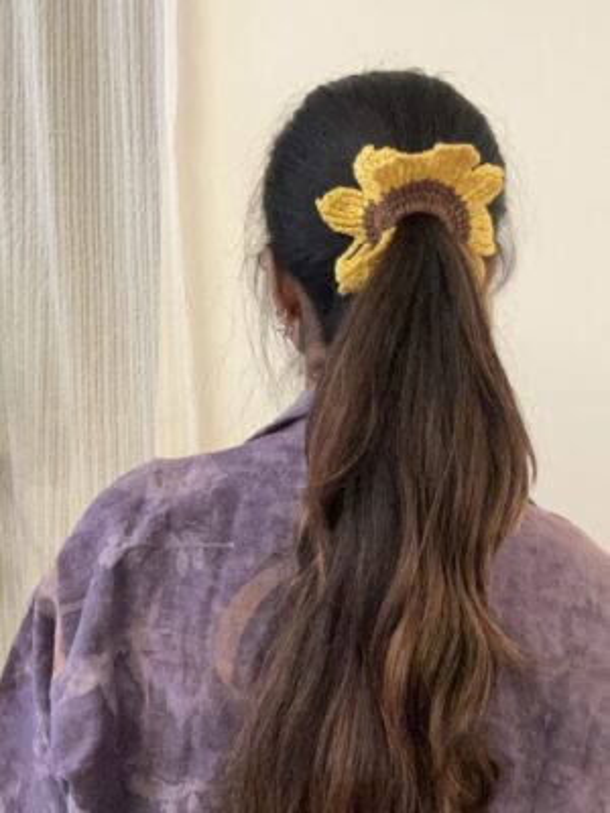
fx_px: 705
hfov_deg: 46.8
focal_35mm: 30
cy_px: 406
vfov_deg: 60.0
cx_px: 305
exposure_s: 1/25
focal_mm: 2.69
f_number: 1.9
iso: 400
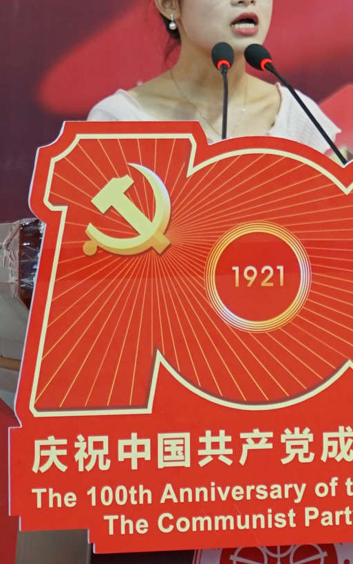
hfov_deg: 5.0
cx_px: 617
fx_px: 4015
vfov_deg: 7.9
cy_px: -162
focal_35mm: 261
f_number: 2.8
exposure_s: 1/80
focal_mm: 70
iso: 800
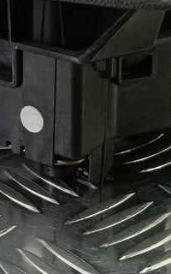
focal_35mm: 78
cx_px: 73
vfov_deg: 25.9
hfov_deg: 16.7
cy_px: 44
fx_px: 582
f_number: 1.6
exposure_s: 1/50
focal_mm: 4.11
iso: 139
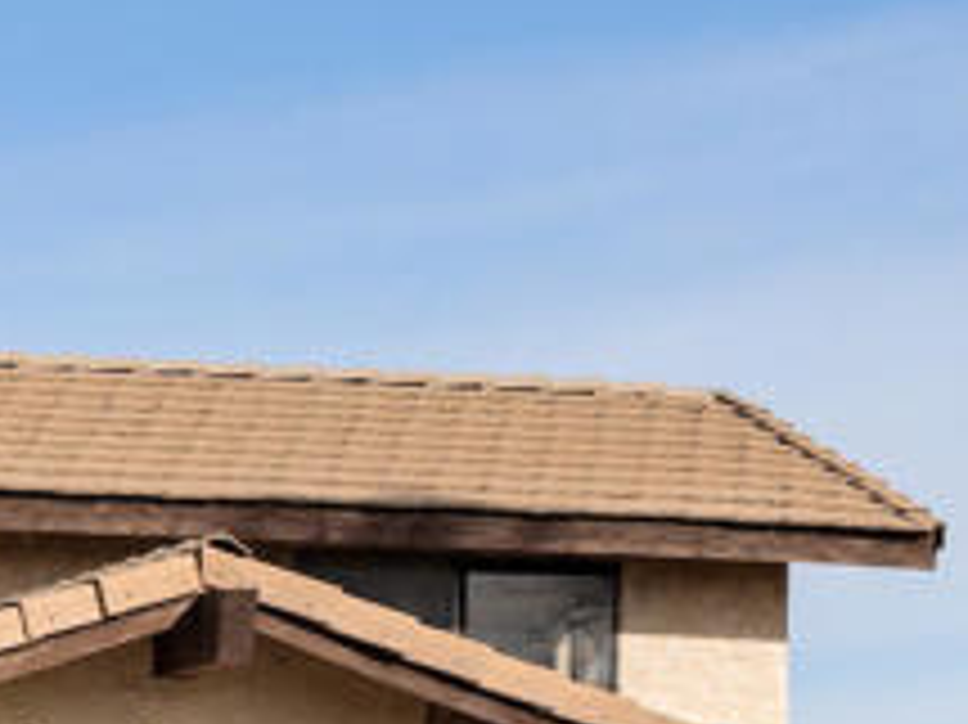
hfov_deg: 8.6
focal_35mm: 229
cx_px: 270
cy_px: 731
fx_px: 6400
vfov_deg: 6.5
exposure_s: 1/80
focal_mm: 50
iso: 64
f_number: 10
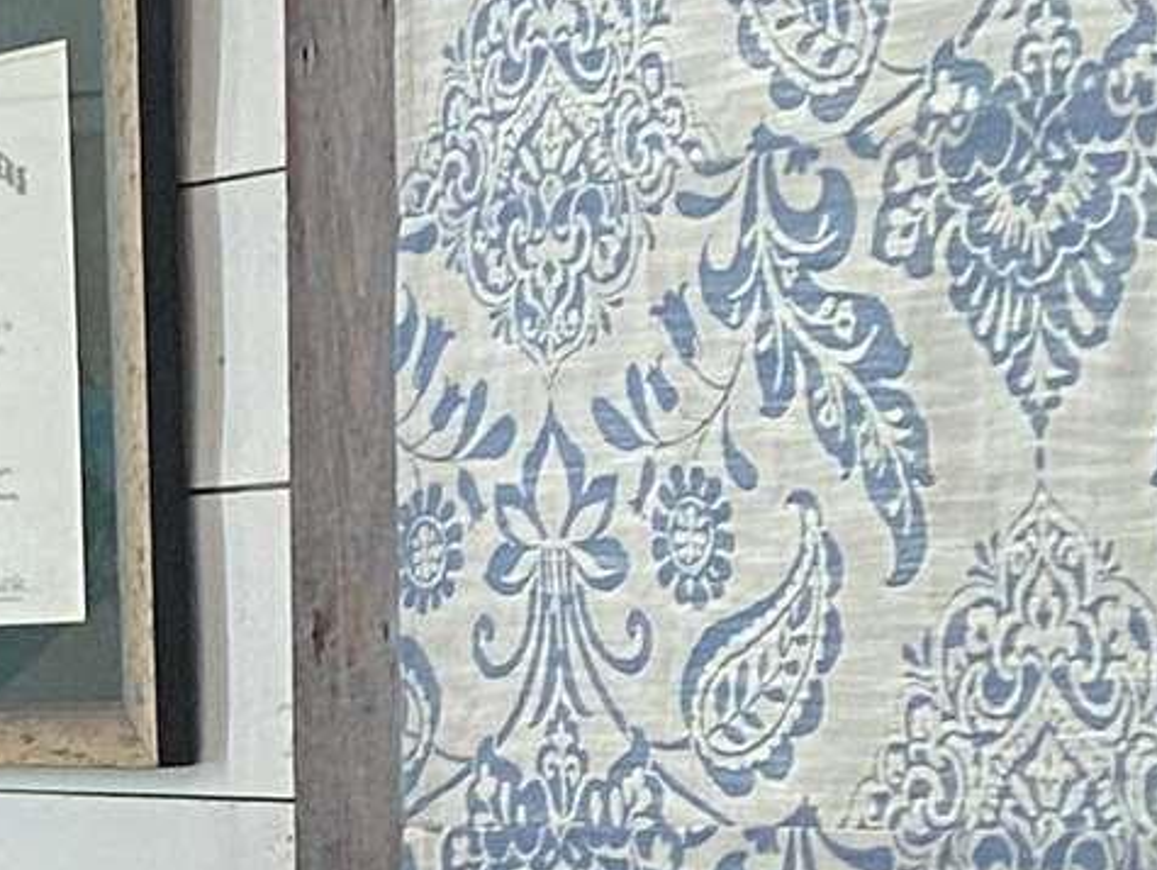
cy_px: 838
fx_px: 5619
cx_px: -2533
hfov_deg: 9.0
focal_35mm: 168
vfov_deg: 8.8
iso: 80
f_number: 1.8
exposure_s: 1/60
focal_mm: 4.25
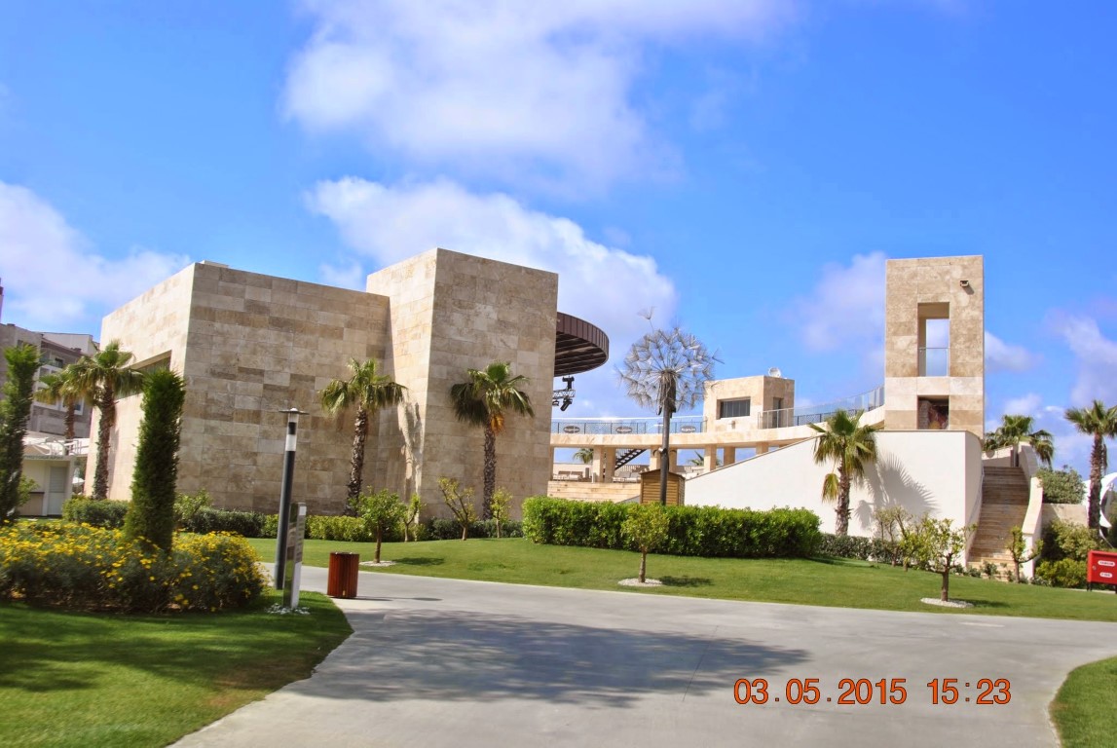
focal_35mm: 33
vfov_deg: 40.1
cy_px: 374
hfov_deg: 57.2
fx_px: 1025
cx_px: 558
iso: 100
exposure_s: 1/250
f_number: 8
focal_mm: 22
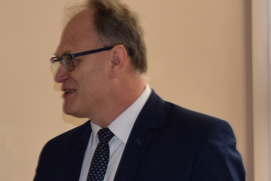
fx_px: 2100
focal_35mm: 279
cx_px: -31
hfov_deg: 7.3
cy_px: 168
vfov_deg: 4.9
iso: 110
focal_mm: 50
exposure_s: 1/125
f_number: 5.6
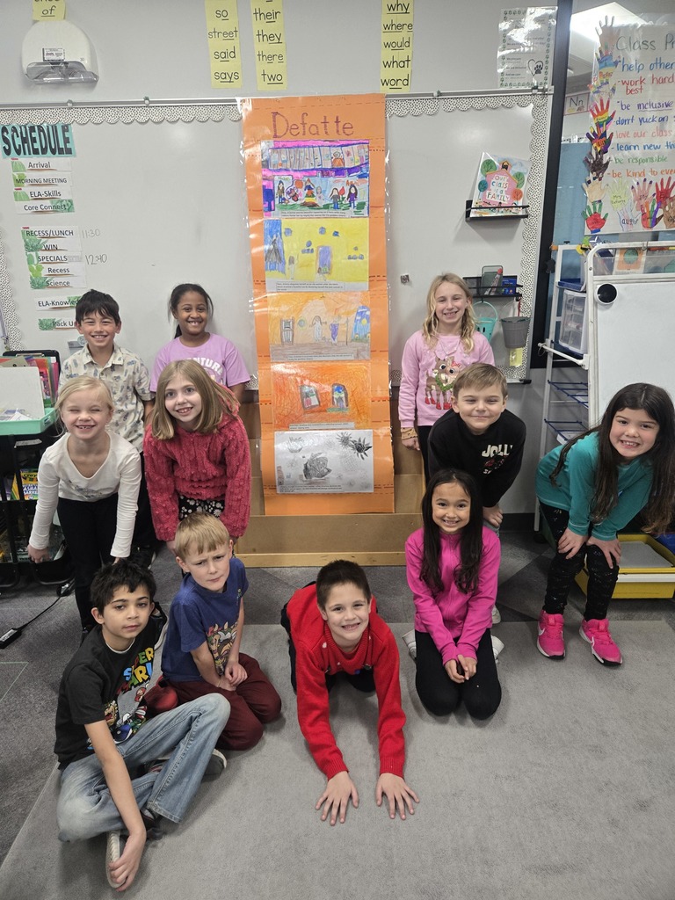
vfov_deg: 73.9
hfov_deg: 58.9
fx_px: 598
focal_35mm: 23
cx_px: 338
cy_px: 450
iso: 250
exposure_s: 1/120
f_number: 1.8
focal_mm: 5.4
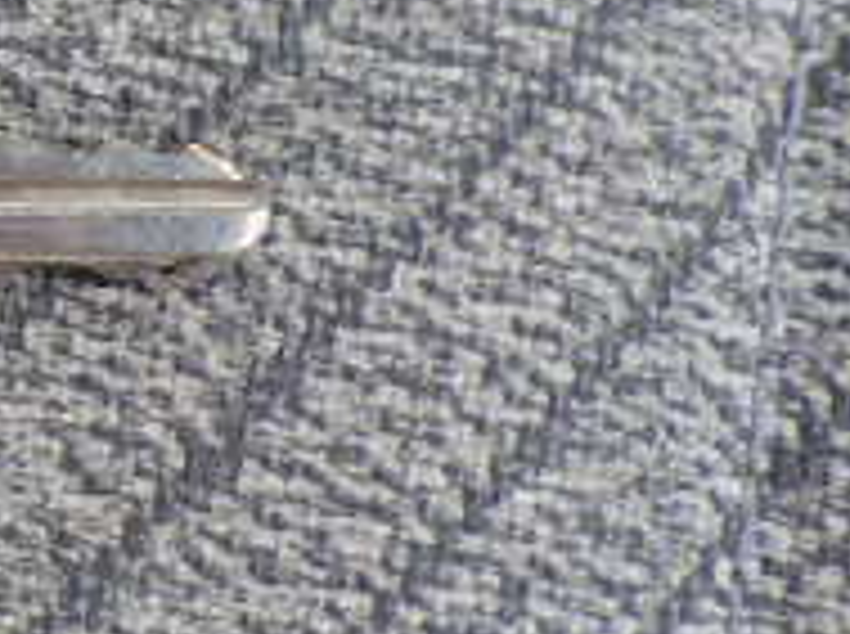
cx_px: -508
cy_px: 72
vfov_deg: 15.3
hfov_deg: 17.9
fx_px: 2328
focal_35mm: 95
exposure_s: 1/125
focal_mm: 5
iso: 125
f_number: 3.5
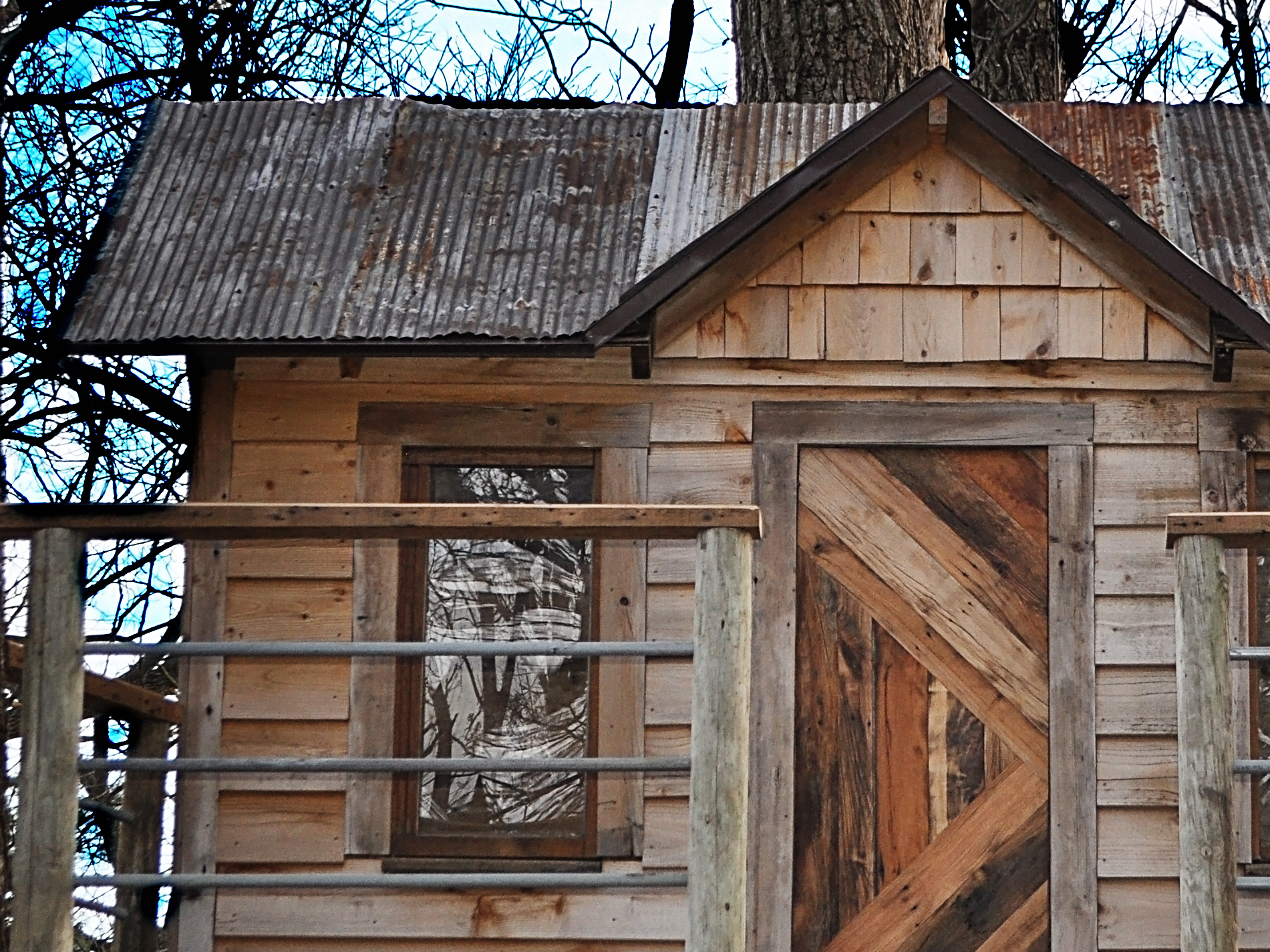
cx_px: 924
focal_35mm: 117
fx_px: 4292
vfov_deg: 12.7
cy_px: 572
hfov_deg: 16.8
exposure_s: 1/200
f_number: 5
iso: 360
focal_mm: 36
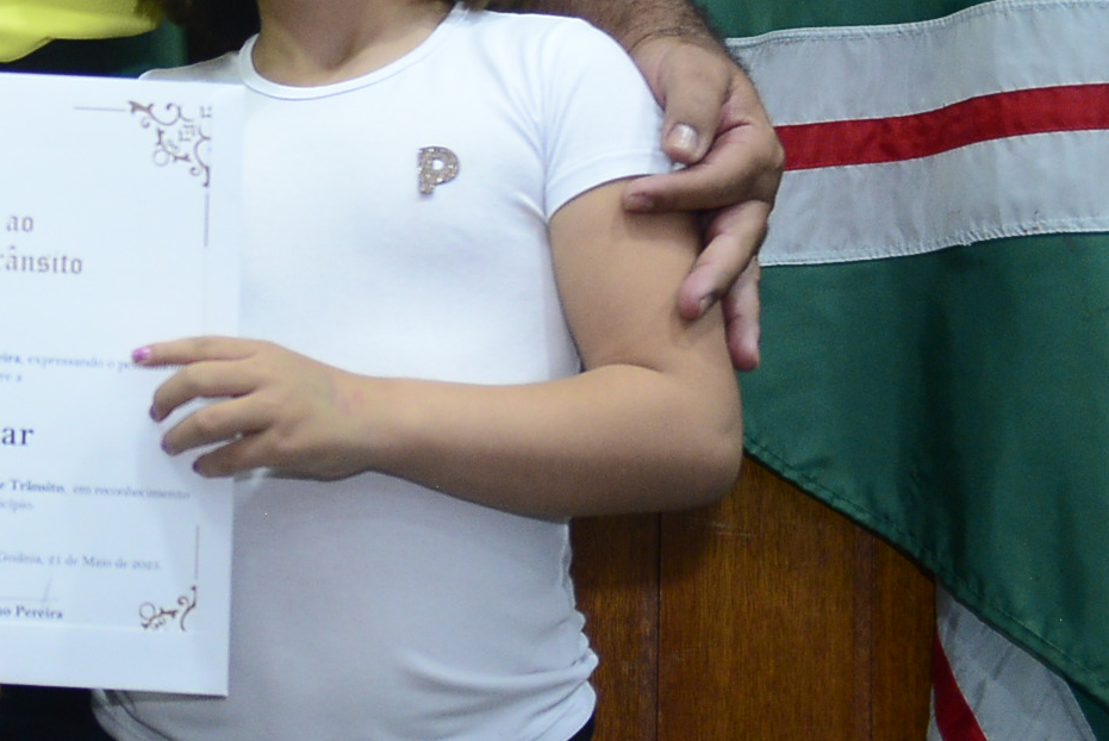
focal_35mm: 168
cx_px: -557
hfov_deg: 11.7
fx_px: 5178
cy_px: -292
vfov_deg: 8.1
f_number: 2.8
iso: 1600
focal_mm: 52
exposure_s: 1/125
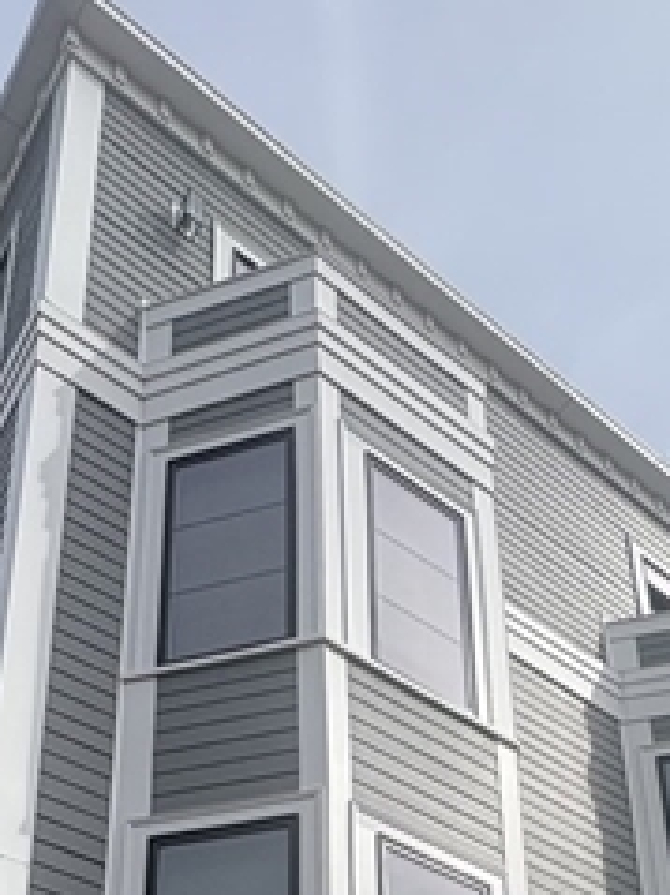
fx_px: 1162
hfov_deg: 32.0
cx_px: 255
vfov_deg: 32.1
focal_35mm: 45
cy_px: 1161
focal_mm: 2.22
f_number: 2.2
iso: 50
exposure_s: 1/2415
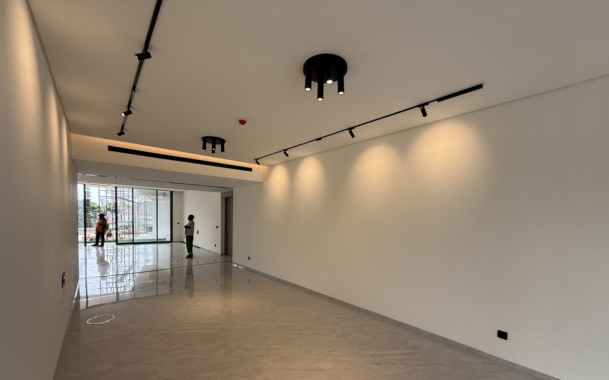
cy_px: 228
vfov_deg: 74.0
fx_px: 249
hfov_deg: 101.5
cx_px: 305
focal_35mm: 15
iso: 50
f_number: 2.2
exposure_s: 1/196
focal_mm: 2.22
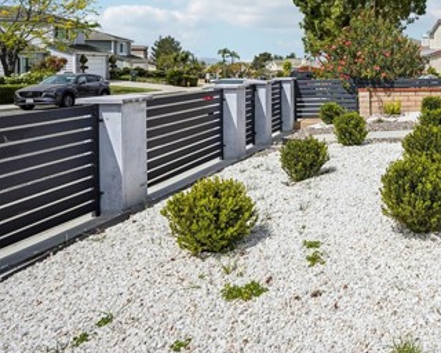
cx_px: 440
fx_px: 392
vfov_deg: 46.0
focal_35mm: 30
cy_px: 70
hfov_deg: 48.5
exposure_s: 1/2000
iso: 400
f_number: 8
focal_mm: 16
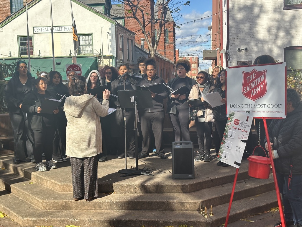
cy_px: 114
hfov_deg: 39.7
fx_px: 419
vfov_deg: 30.3
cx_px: 151
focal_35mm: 48
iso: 64
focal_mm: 6.86
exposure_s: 1/1721
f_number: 1.78
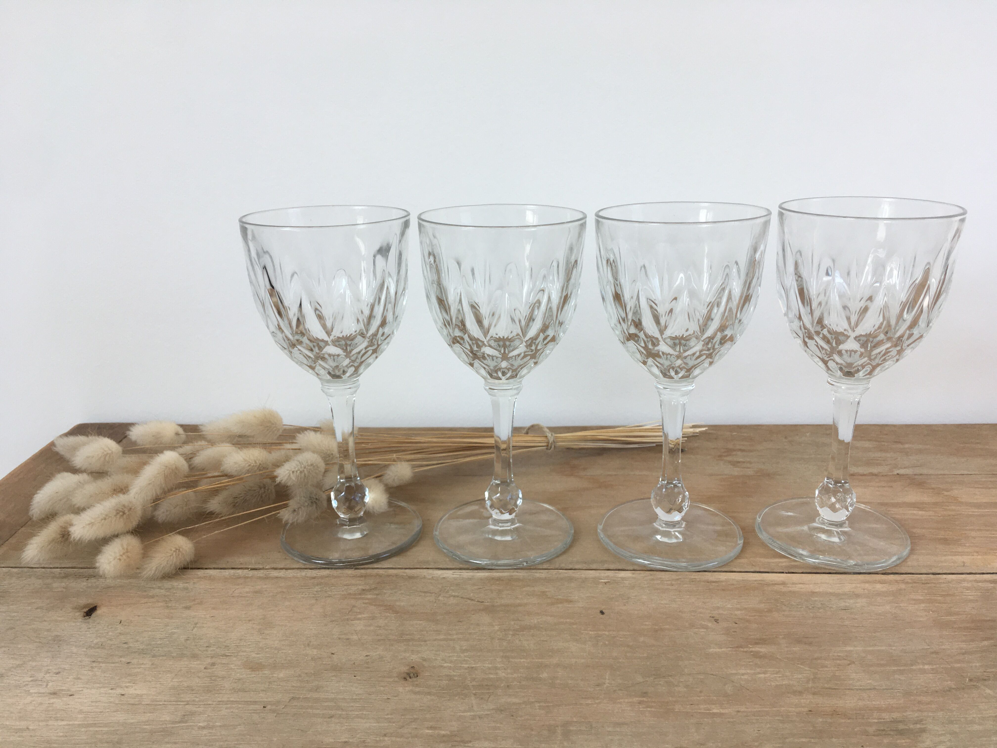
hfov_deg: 61.7
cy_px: 374
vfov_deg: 48.2
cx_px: 498
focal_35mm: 29
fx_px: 835
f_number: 2.2
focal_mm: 4.15
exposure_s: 1/100
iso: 40
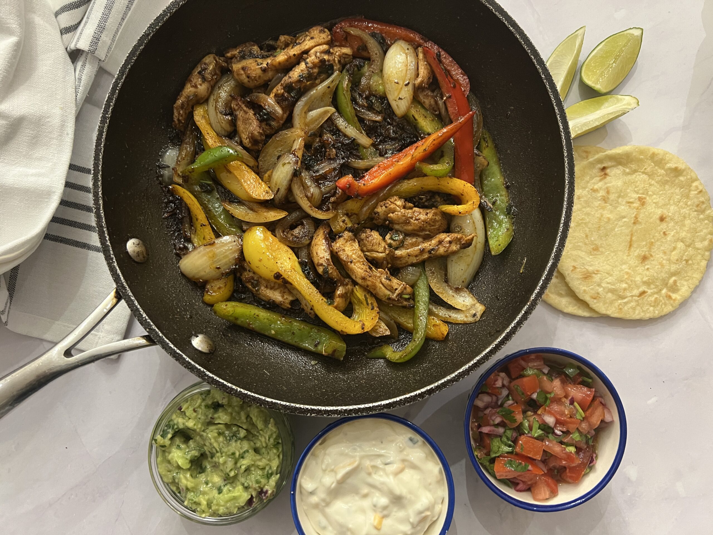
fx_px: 536
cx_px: 356
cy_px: 268
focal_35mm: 26
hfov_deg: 67.3
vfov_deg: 53.1
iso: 500
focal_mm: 5.7
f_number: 1.5
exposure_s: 1/50
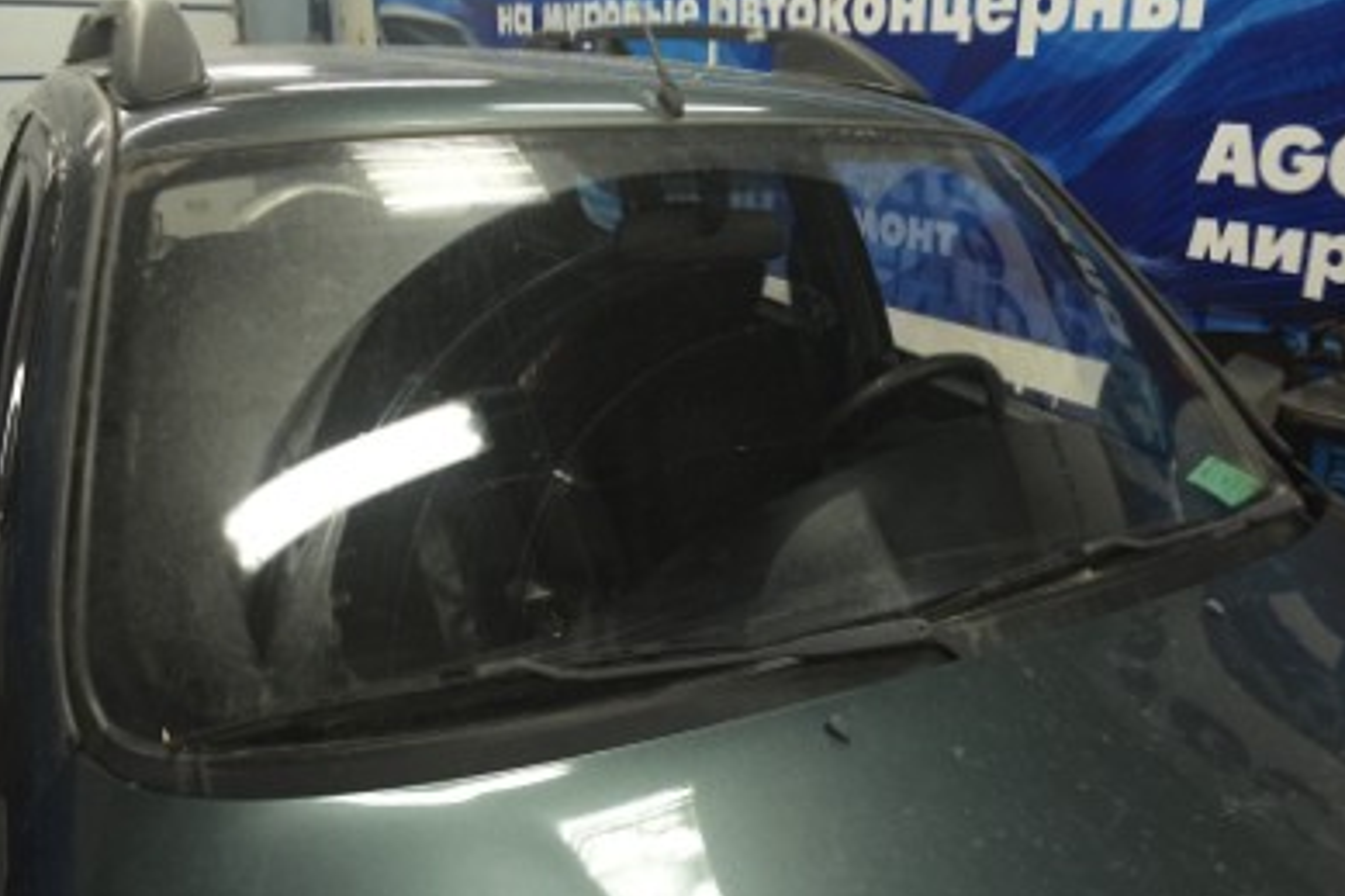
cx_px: 688
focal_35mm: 31
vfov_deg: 42.3
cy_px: 439
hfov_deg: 60.3
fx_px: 1158
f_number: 2.2
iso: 160
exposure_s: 1/33
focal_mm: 4.15
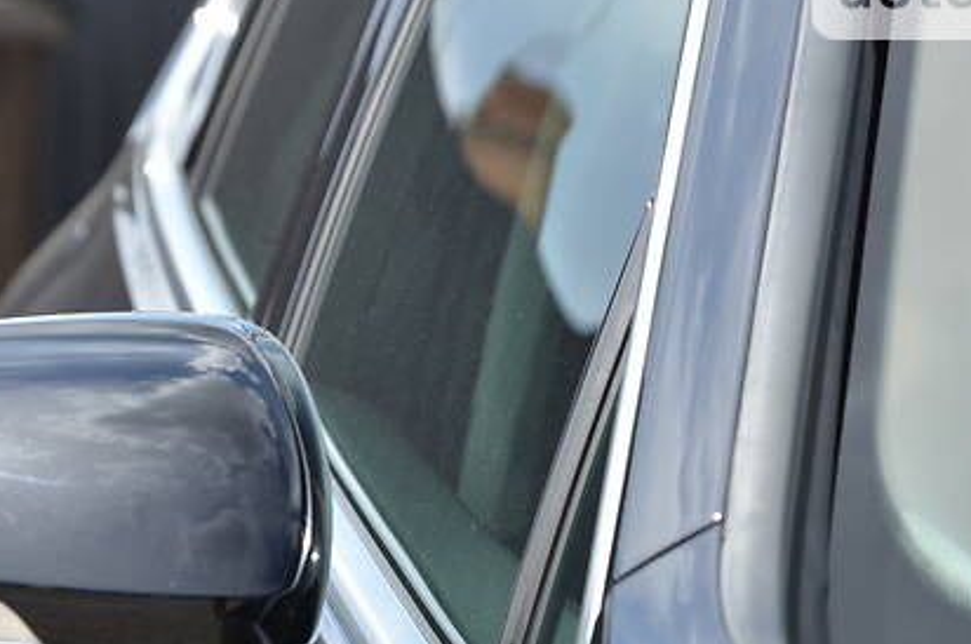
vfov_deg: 4.5
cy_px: 534
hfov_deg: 6.8
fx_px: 8213
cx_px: 245
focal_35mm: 305
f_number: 8
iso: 140
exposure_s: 1/250
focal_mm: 105
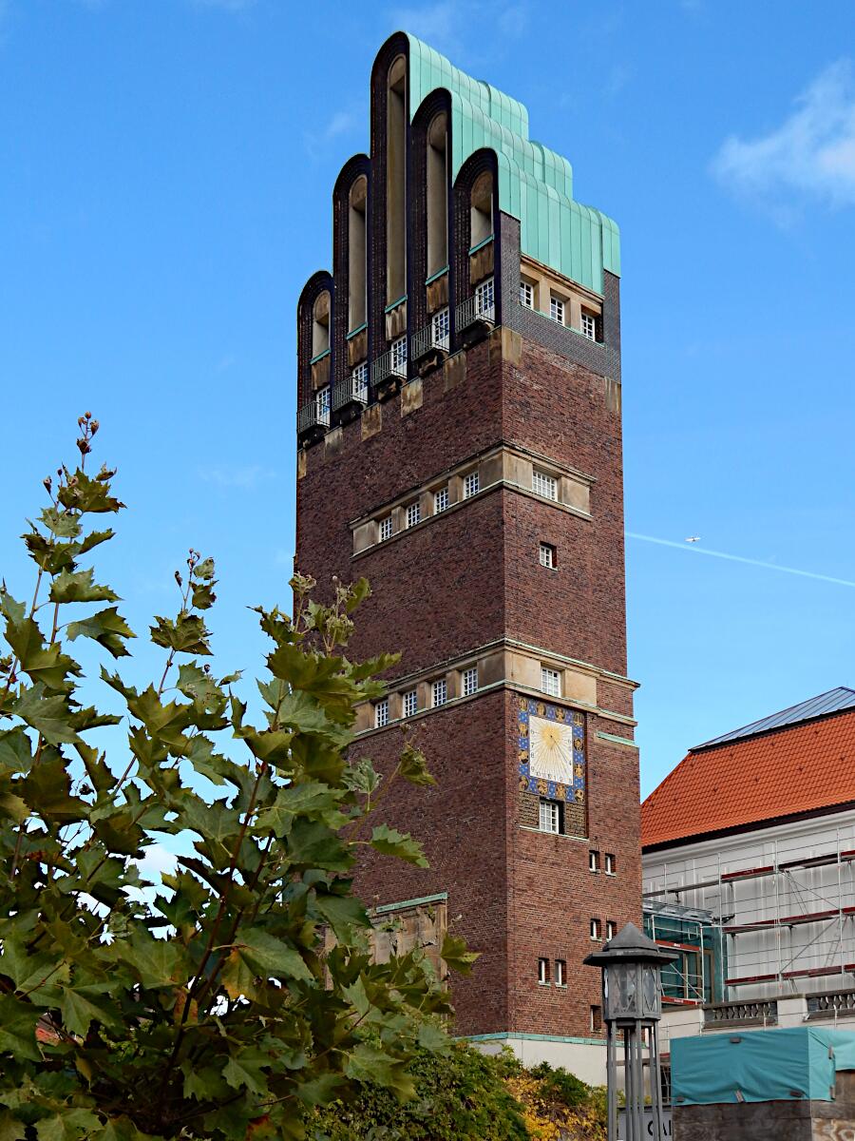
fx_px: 1416
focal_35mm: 43
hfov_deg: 33.6
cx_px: 428
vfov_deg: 43.9
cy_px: 570
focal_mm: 7.7
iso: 125
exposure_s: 1/800
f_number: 3.6
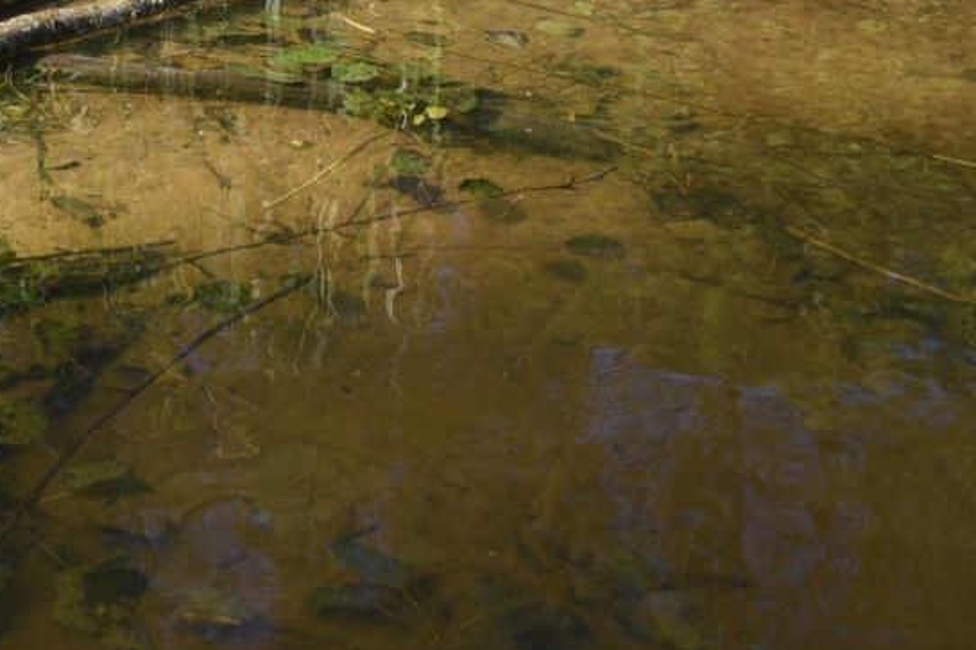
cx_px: -66
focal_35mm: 74
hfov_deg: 25.6
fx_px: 2005
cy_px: -40
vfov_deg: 17.8
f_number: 8
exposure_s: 1/125
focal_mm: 31
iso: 160
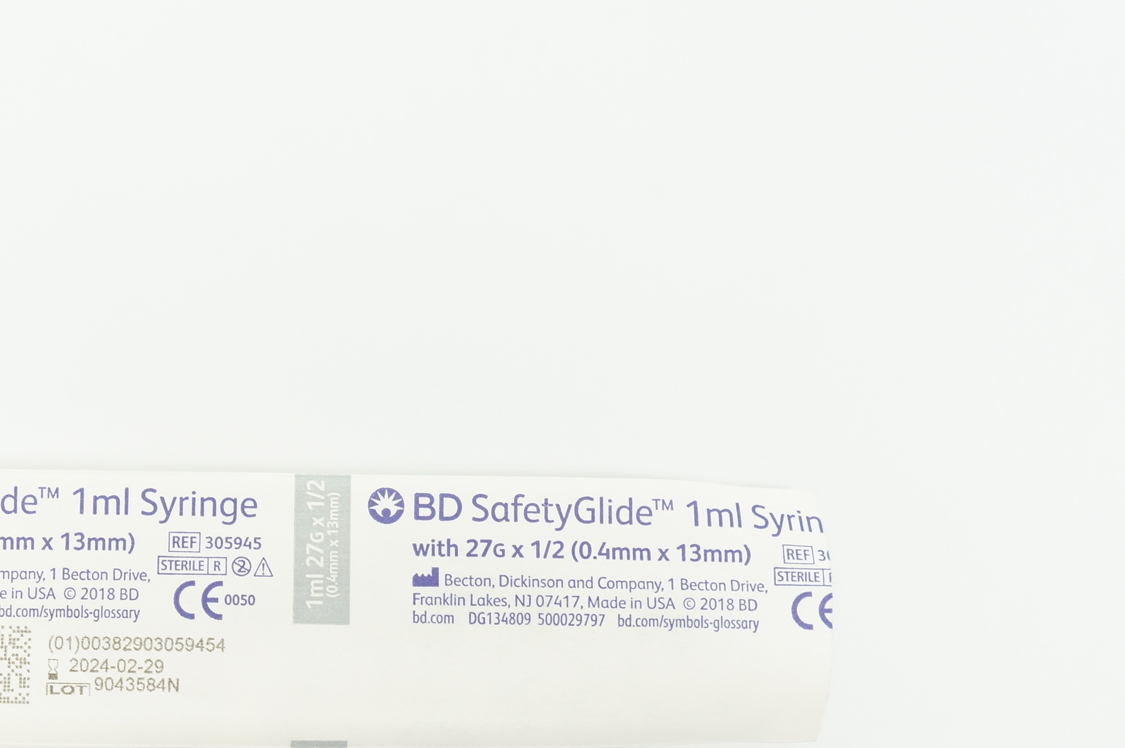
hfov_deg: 33.0
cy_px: 603
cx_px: 217
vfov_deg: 22.6
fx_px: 1842
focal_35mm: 59
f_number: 6.3
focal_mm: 24
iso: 400
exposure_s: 1/30
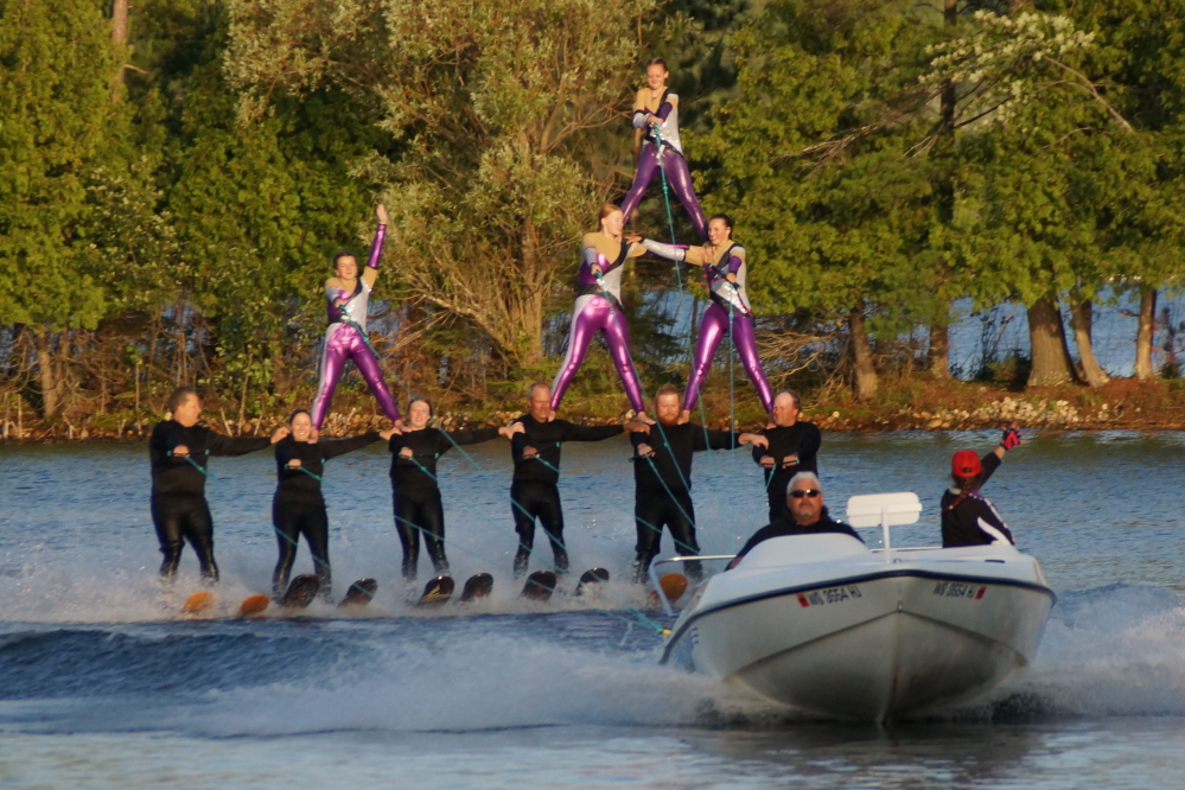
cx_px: 592
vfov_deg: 3.7
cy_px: 395
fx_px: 12343
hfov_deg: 5.5
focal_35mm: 375
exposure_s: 1/400
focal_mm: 250
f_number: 6.3
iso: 500
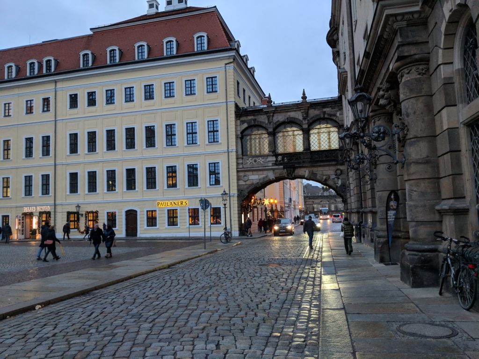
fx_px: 374
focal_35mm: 27
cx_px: 240
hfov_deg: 65.3
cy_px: 180
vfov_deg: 51.4
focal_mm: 4.44
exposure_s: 1/100
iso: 290
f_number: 1.8
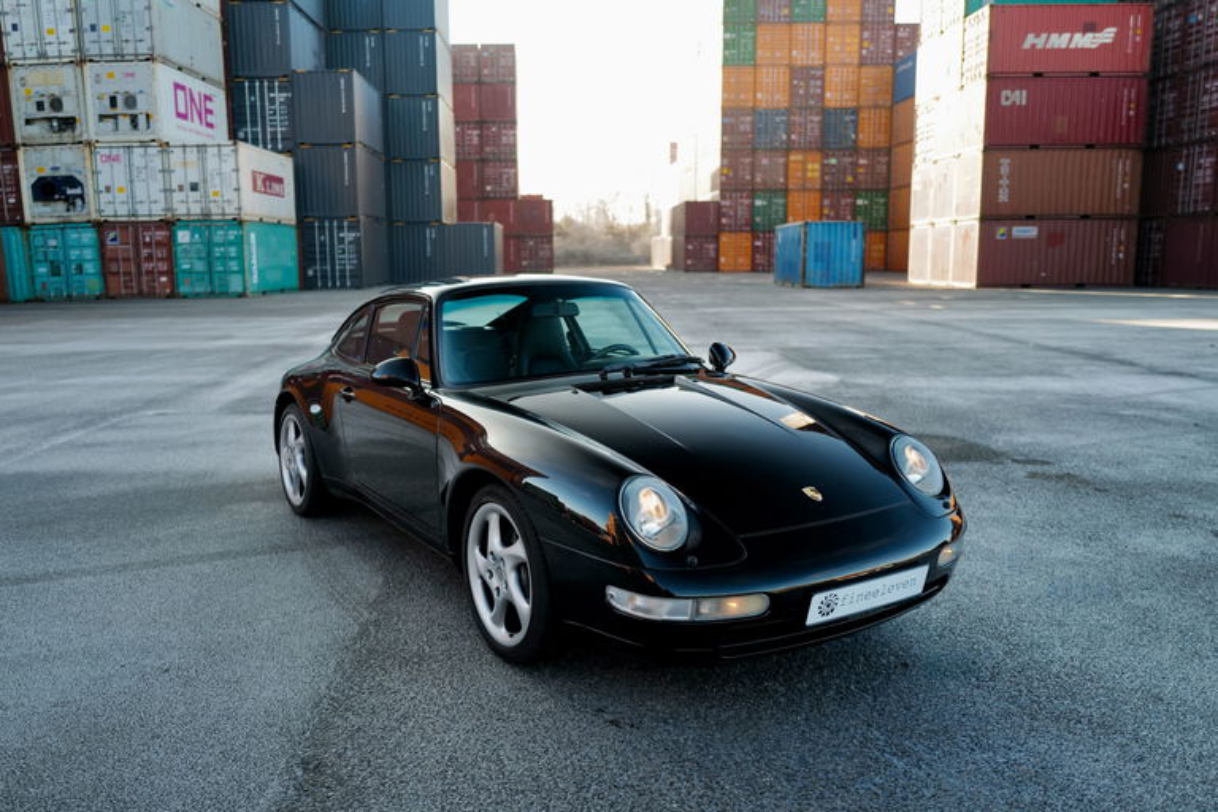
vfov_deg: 46.4
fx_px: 947
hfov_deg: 65.5
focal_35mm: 28
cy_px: 406
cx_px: 609
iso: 100
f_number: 1.7
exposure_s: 1/250
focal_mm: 28
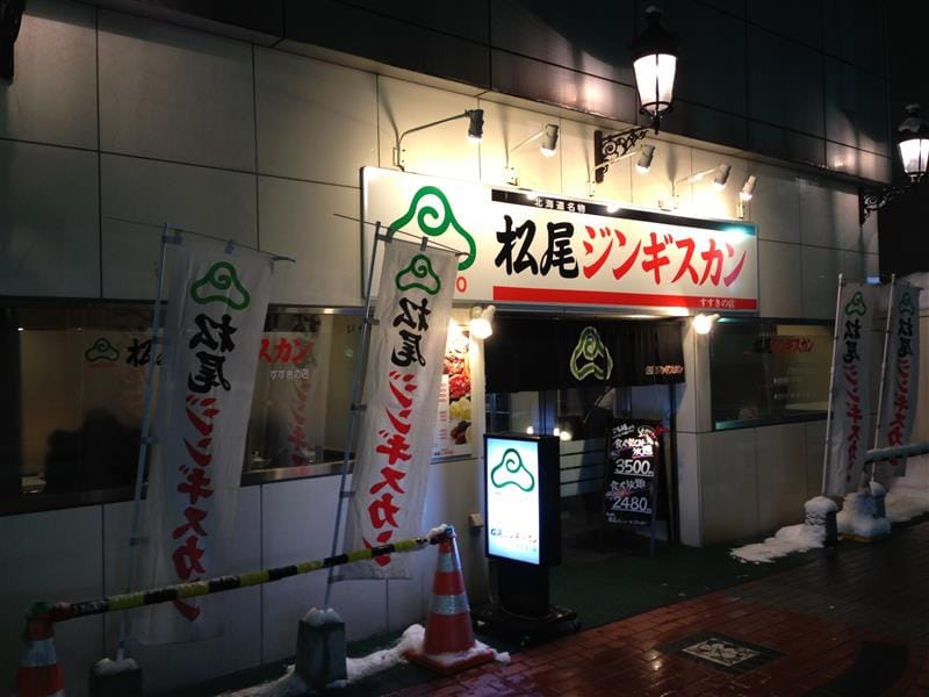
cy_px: 348
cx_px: 464
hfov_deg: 55.4
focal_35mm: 33
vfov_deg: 42.9
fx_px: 886
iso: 80
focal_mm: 4.13
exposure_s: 1/20
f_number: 2.4
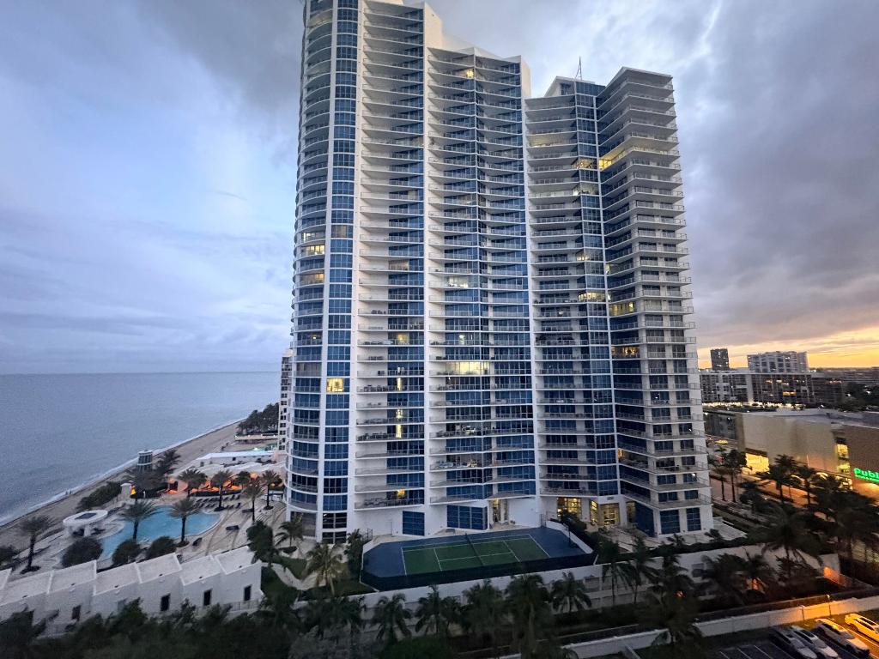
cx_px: 440
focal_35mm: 14
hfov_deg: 102.1
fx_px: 356
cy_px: 330
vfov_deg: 85.7
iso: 1000
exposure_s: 1/36
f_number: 2.2
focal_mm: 2.22
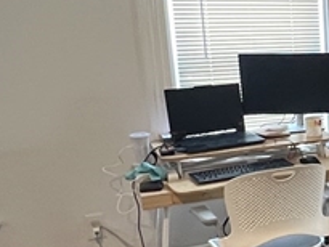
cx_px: 510
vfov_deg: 22.6
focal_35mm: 65
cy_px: 143
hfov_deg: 23.2
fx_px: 618
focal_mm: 1.57
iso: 400
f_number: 1.8
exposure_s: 1/60
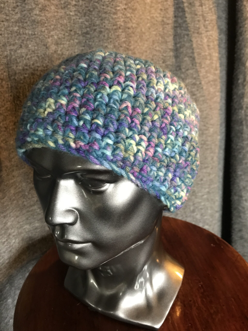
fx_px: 267
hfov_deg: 49.7
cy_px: 166
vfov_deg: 63.4
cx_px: 124
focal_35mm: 28
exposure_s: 1/15
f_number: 1.8
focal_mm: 3.99
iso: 100
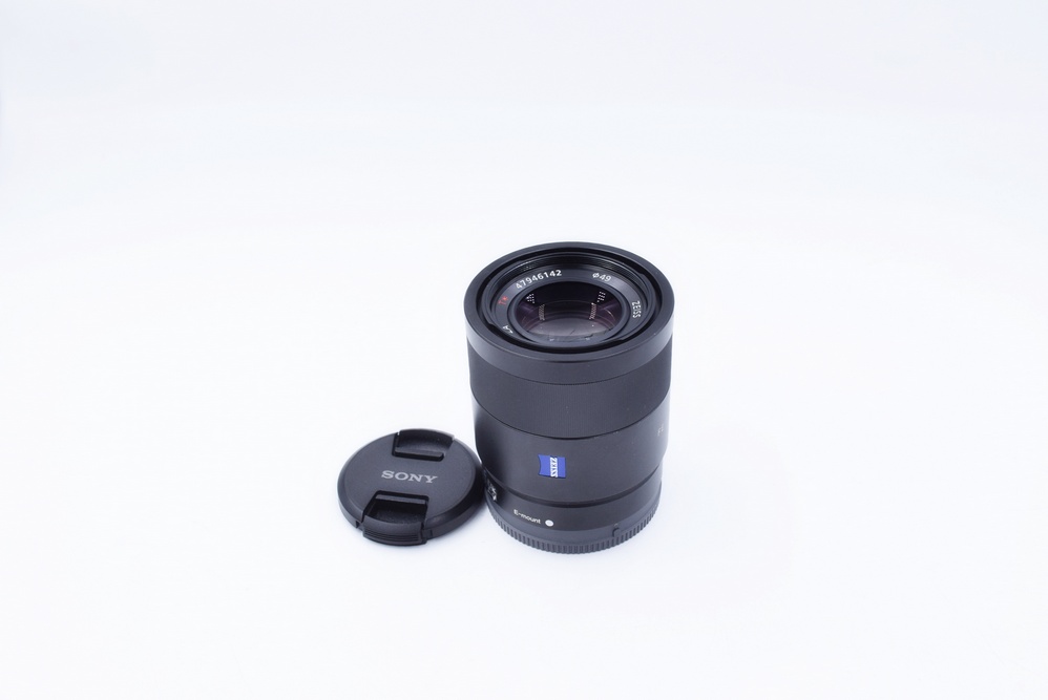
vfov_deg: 34.3
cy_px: 350
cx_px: 524
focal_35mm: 39
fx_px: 1136
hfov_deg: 49.5
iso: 400
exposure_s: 1/160
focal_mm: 26
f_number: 8
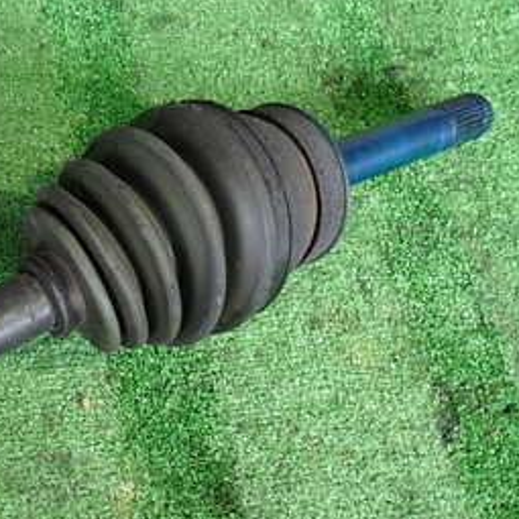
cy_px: 372
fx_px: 882
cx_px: -37
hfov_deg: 29.8
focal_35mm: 52
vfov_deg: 32.3
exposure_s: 1/30
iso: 200
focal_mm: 4.5
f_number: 2
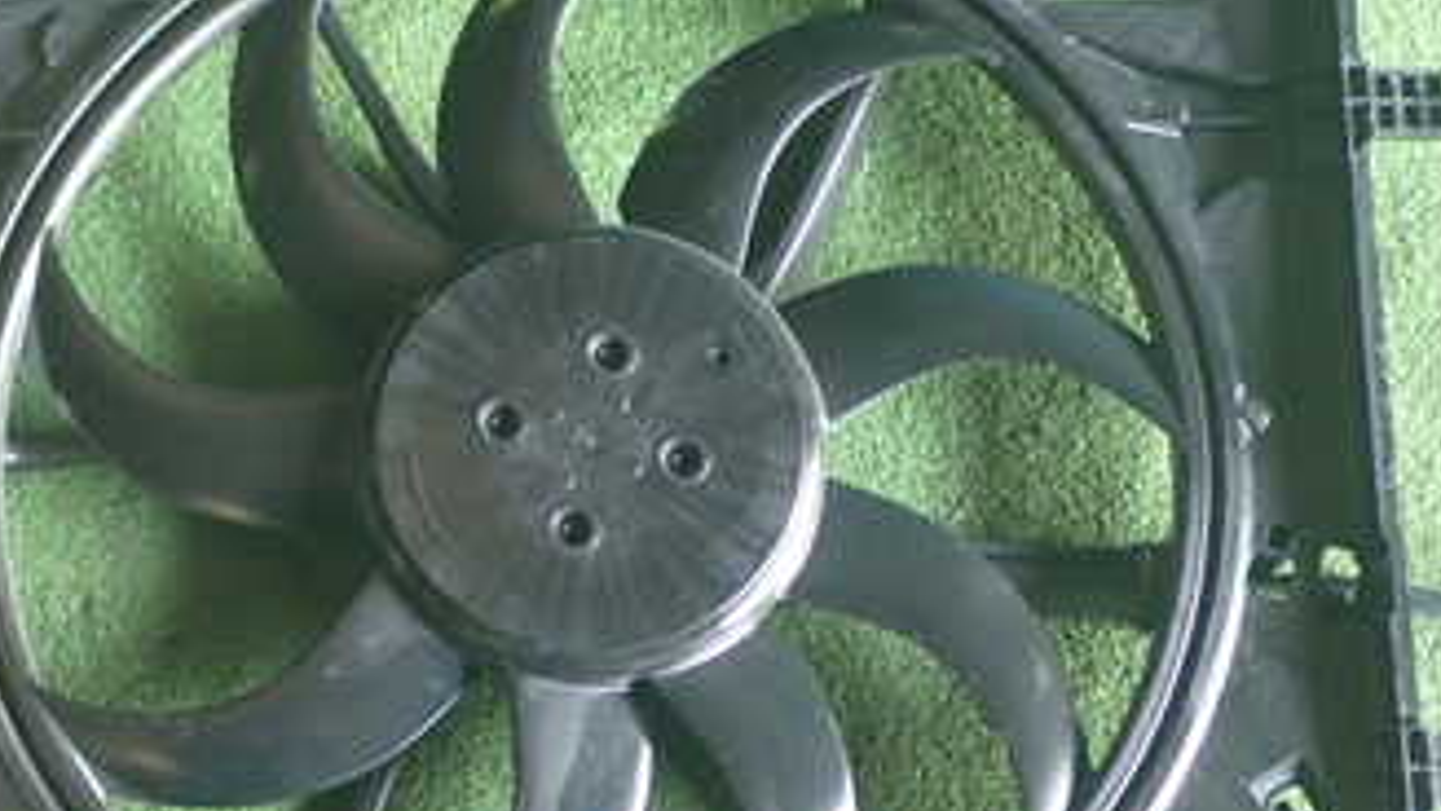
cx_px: 546
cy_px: 458
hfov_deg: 25.8
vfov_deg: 14.7
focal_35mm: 82
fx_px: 3133
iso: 200
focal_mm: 7.31
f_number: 2.8
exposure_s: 1/50
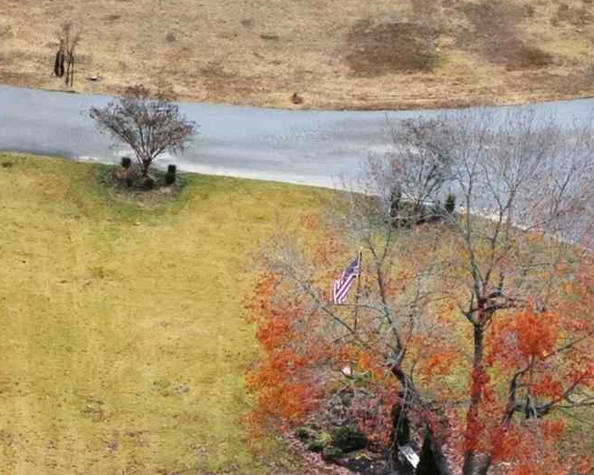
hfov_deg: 6.0
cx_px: -624
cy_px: 460
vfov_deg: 4.9
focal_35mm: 314
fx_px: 5519
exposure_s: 1/240
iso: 100
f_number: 2.8
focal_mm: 19.4
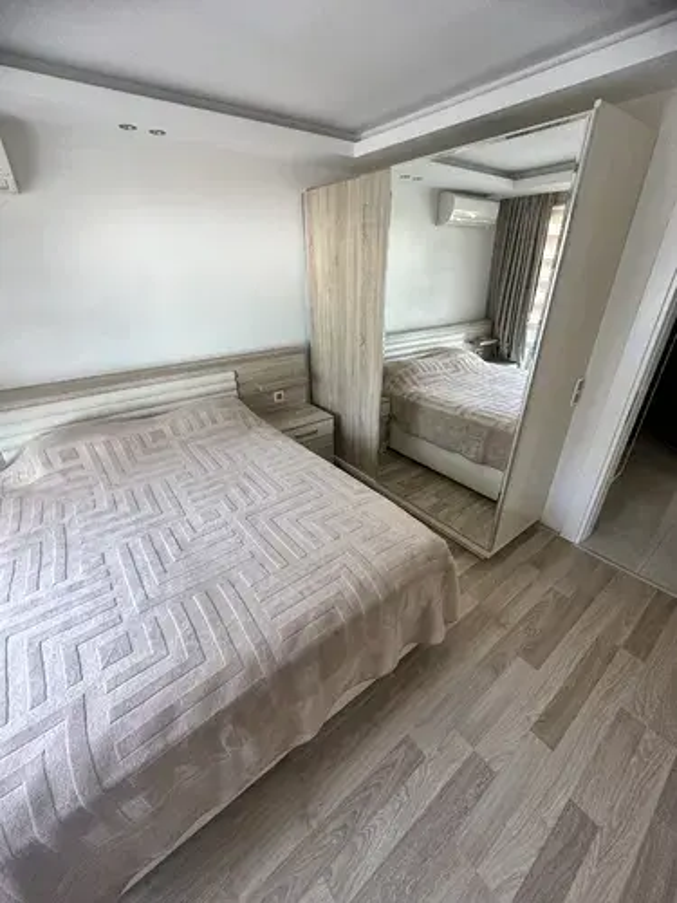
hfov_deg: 85.7
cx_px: 338
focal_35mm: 14
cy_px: 452
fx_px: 365
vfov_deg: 102.1
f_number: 2.2
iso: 200
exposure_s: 1/100
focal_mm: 2.22
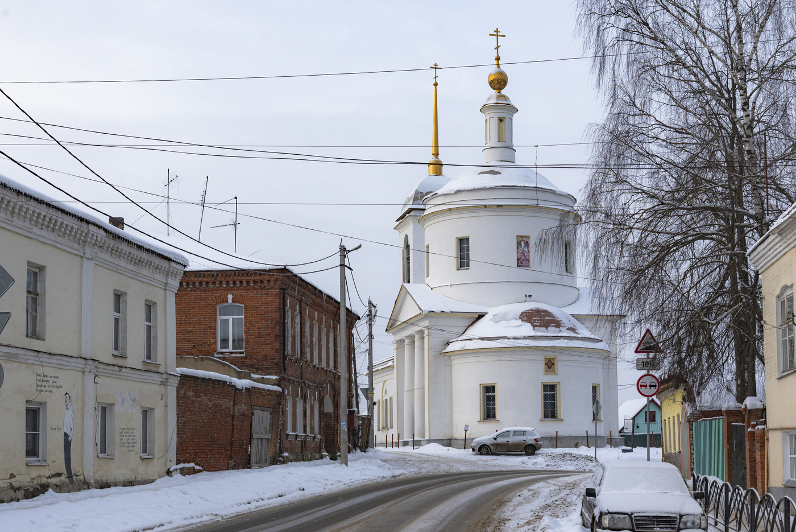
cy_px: 266
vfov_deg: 27.0
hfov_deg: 39.6
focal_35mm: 50
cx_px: 398
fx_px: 1106
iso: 320
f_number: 8
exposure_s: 1/640
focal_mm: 50
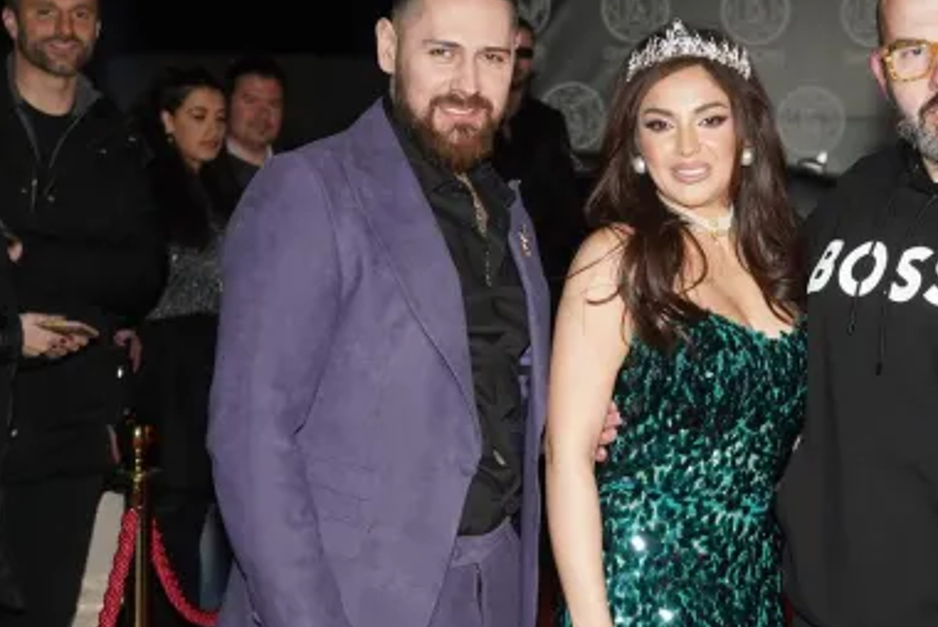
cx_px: 689
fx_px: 2086
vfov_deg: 17.1
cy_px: 290
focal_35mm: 80
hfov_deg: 25.1
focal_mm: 40
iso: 2000
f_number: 4
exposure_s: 1/250
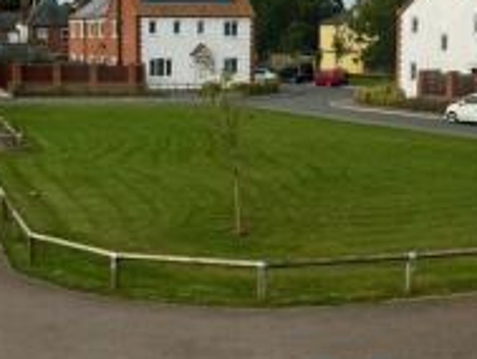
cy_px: 153
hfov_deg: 26.2
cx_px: 178
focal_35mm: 74
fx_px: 1020
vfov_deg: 19.9
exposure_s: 1/2959
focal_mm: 6.76
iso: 80
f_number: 1.78
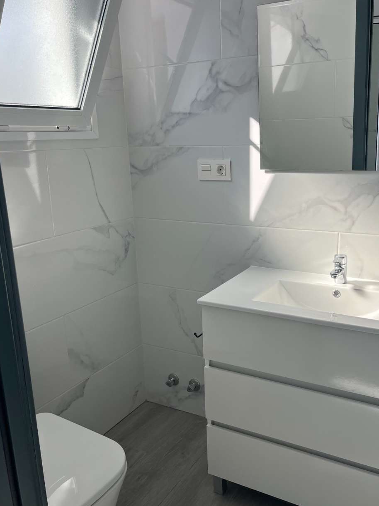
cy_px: 257
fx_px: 467
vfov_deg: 56.8
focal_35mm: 32
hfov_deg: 44.0
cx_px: 217
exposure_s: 1/615
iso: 50
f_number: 1.6
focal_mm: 5.1
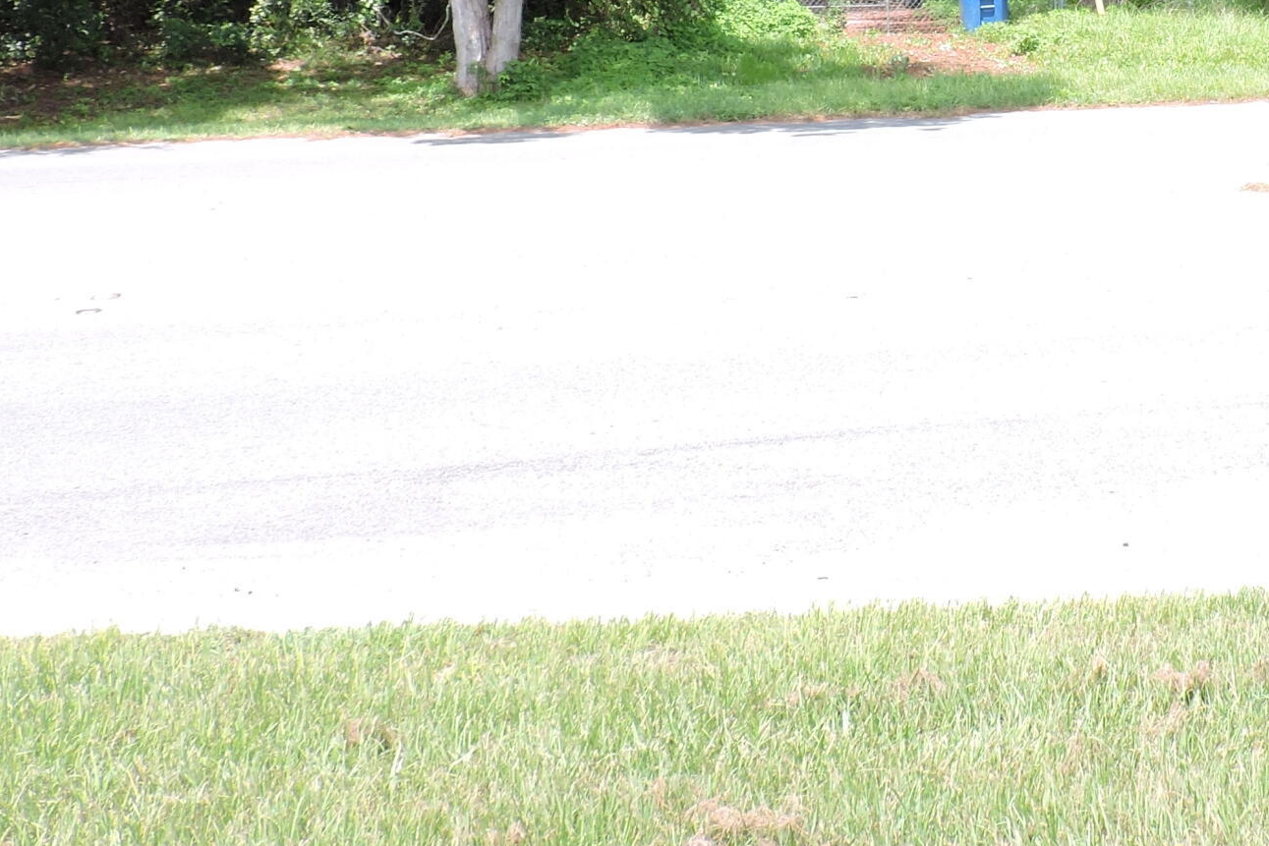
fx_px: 2045
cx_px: 1096
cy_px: 45
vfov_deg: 22.7
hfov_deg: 33.0
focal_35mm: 58
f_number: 4.2
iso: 100
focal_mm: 4.3
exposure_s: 1/160
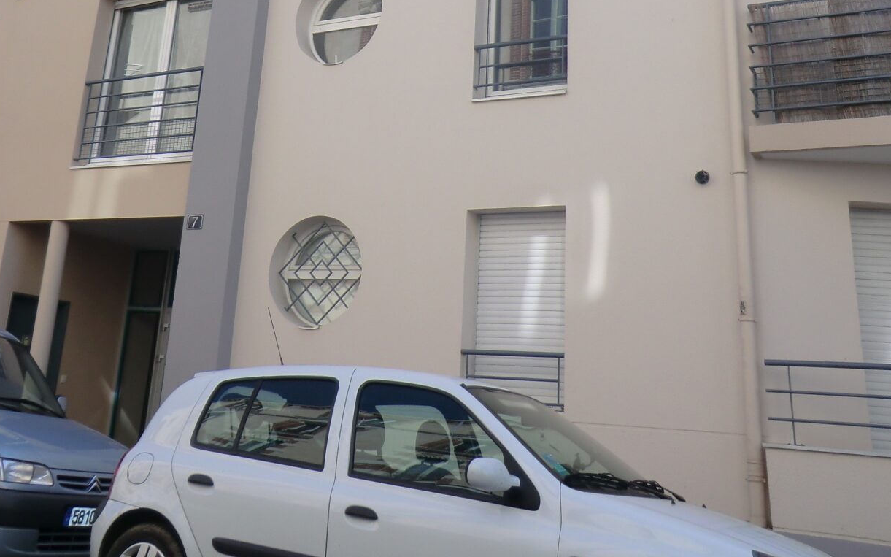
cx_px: 358
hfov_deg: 49.0
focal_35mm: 40
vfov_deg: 30.4
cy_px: 43
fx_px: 971
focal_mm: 4.3
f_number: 3.2
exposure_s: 1/500
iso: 64
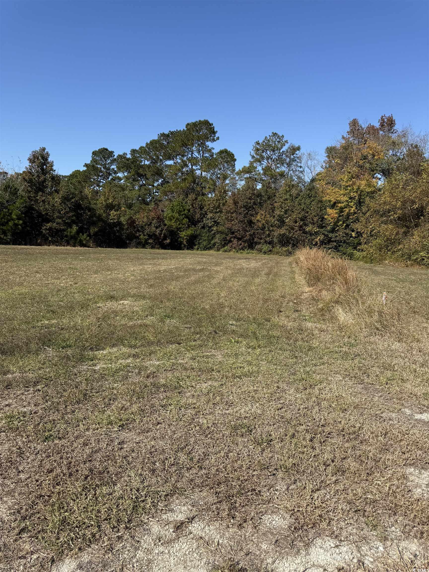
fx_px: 397
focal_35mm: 24
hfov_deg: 56.8
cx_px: 214
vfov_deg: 71.6
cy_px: 286
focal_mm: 6.76
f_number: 1.78
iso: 80
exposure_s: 1/3953
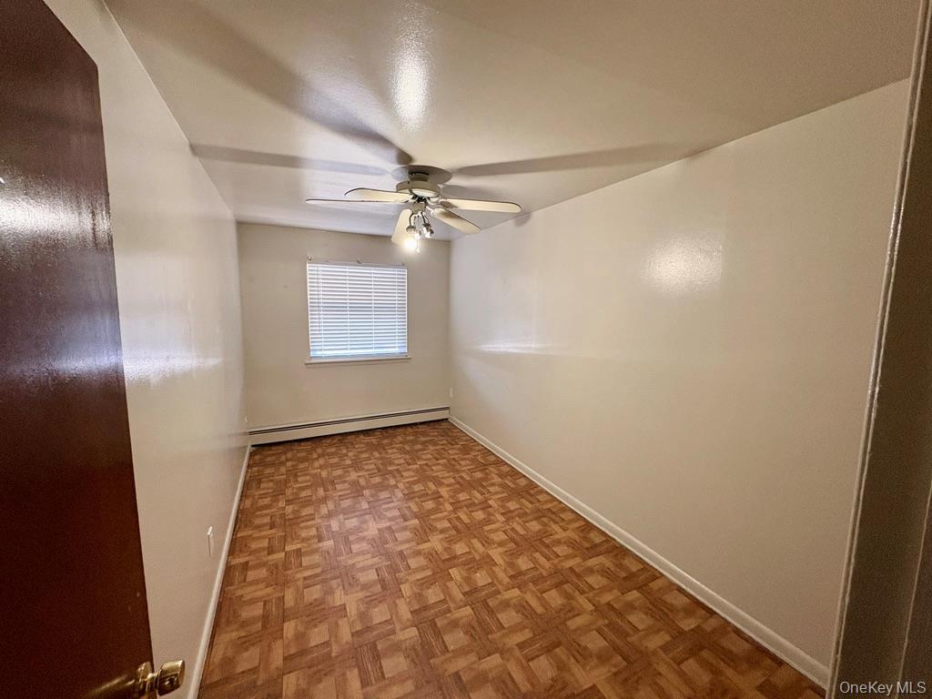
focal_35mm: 14
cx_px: 466
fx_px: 377
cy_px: 350
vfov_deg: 85.7
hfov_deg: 102.1
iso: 400
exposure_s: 1/60
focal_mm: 2.22
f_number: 2.2
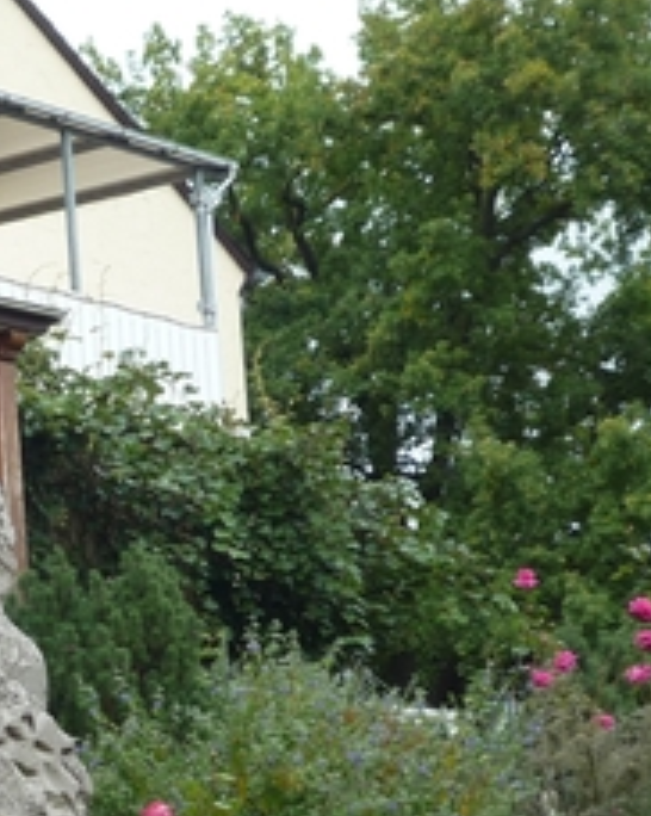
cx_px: -368
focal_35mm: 108
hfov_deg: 13.3
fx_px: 2605
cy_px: 691
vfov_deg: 17.6
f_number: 4.1
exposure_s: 1/200
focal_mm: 7.3
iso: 100
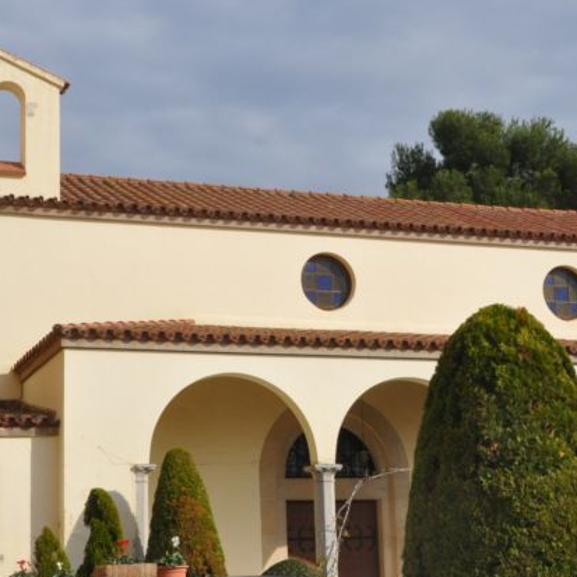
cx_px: 307
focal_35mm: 79
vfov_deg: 21.9
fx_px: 1490
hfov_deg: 21.9
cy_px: 276
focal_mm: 32
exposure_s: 1/800
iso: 1000
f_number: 14
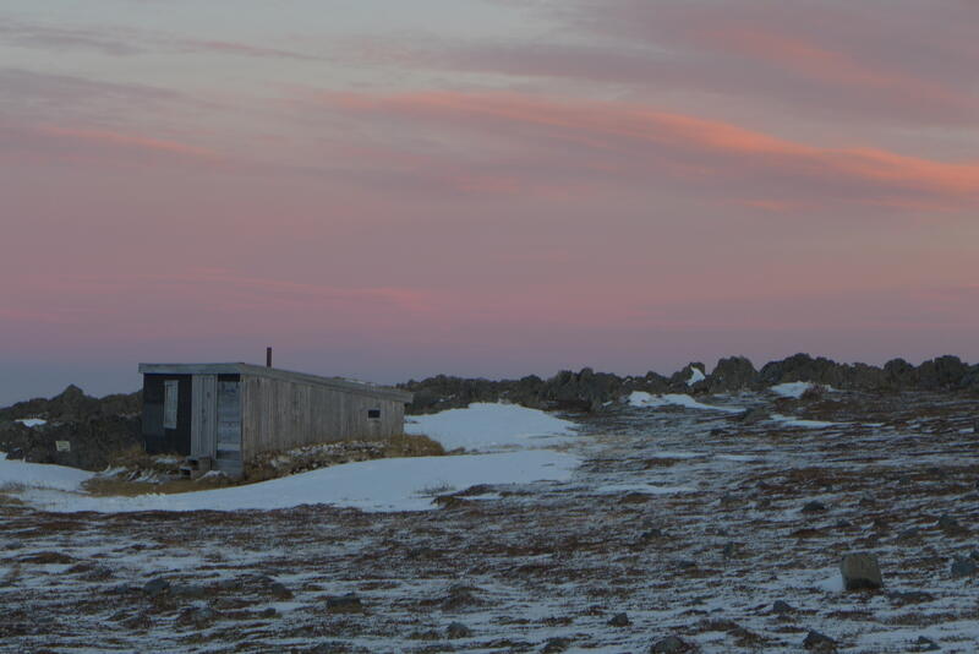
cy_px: 327
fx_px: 2176
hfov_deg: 25.4
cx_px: 490
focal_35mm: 80
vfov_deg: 17.1
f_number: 2.8
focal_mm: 15.7
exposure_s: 1/125
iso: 100
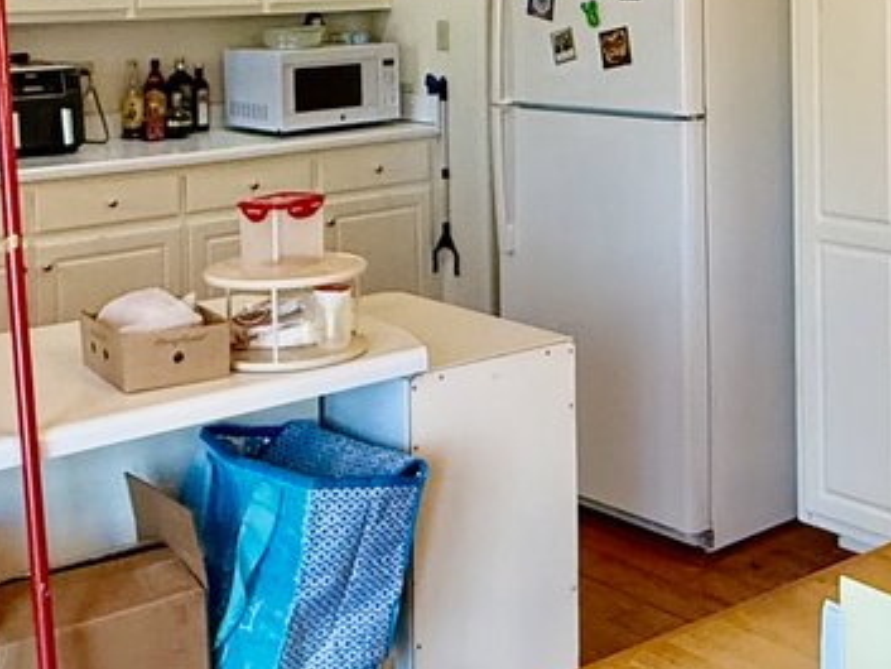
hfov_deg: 31.6
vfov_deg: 23.5
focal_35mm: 60
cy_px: 21
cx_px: 665
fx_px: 1545
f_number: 2.2
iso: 250
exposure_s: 1/120
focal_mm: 2.22
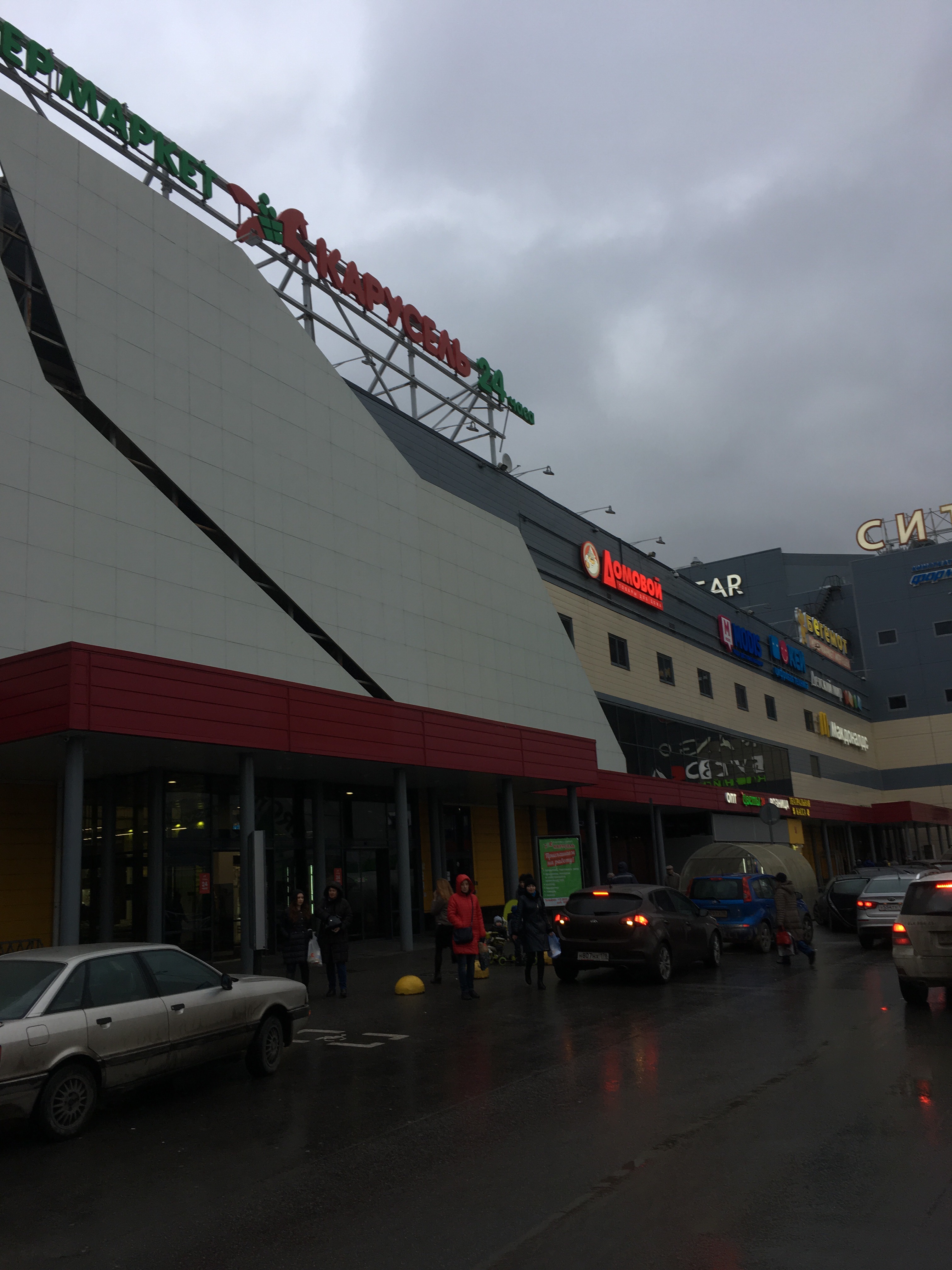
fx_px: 1063
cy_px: 635
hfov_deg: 48.2
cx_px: 476
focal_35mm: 29
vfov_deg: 61.7
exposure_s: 1/100
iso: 32
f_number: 2.2
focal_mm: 4.15
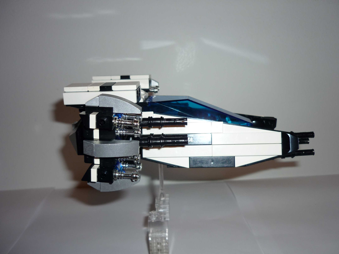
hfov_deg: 55.4
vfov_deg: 42.9
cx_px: 170
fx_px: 323
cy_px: 127
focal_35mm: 33
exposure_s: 1/30
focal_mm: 5.5
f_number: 2.8
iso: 100
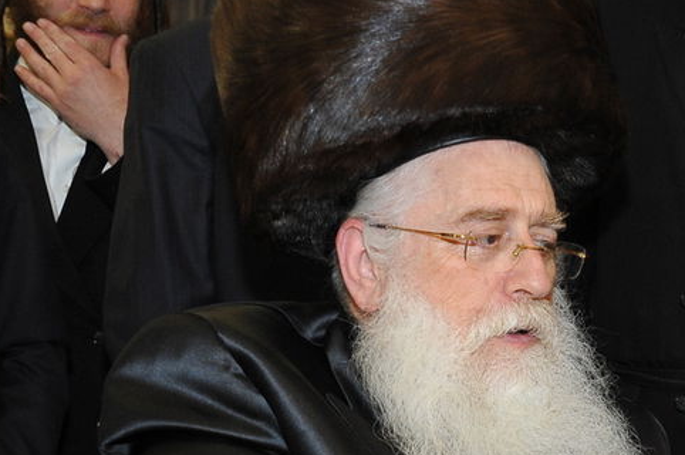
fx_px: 1767
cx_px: 682
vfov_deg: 14.5
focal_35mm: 93
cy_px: 441
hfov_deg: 21.2
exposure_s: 1/125
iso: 1600
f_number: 4
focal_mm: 32
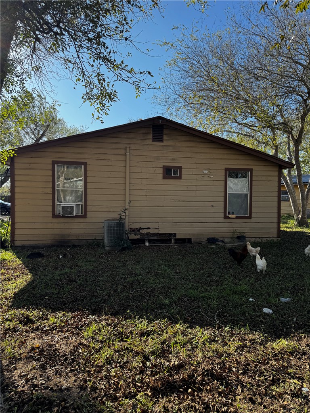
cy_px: 206
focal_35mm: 24
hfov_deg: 56.8
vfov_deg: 71.6
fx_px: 287
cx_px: 155
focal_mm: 6.76
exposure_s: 1/1637
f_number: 1.78
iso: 80
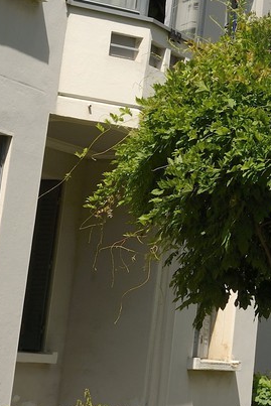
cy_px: -105
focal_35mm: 127
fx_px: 1433
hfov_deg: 10.1
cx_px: 530
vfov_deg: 15.4
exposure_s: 1/250
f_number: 9
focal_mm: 32
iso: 100
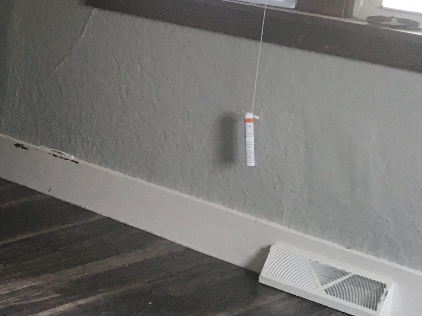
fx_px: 1134
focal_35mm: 93
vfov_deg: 15.8
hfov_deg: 18.3
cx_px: -244
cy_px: 70
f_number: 2.2
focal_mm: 4.15
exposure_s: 1/30
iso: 40
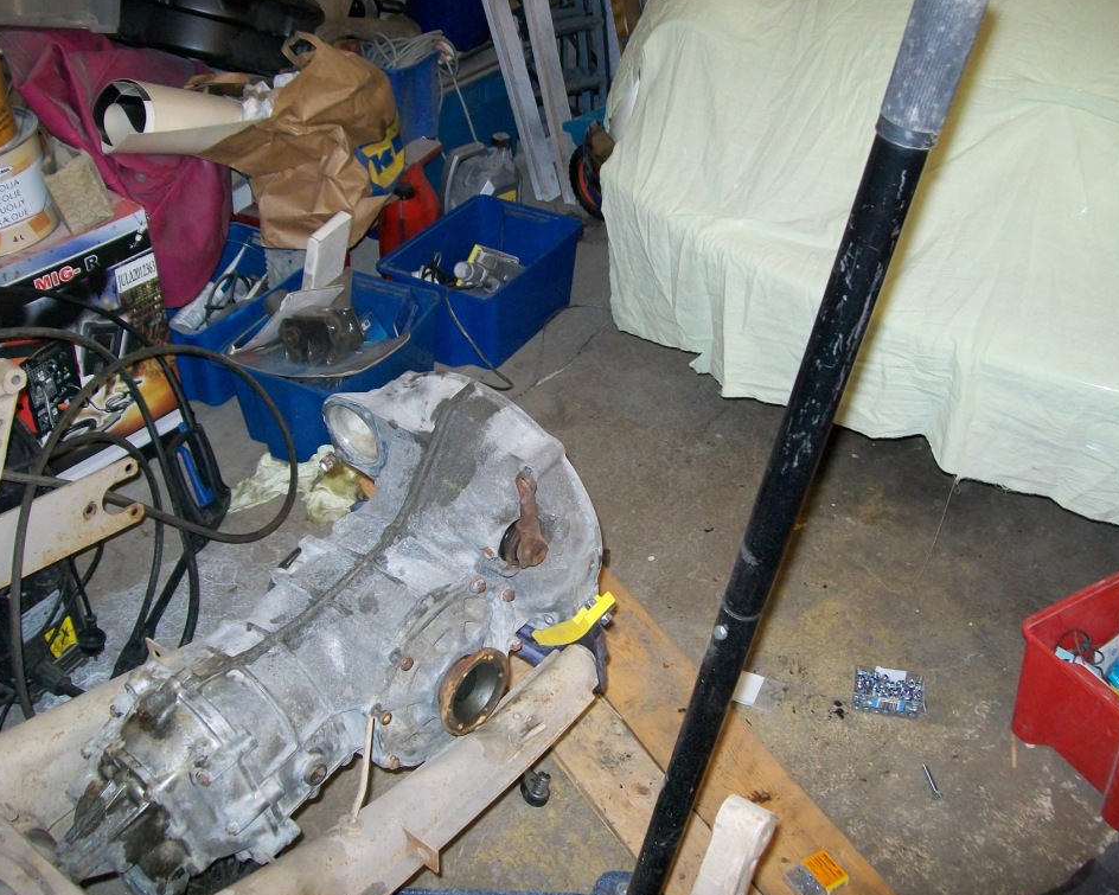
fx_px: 1192
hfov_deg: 50.3
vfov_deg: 41.1
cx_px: 582
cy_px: 448
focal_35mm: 36
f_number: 2.7
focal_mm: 6.1
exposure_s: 1/60
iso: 160
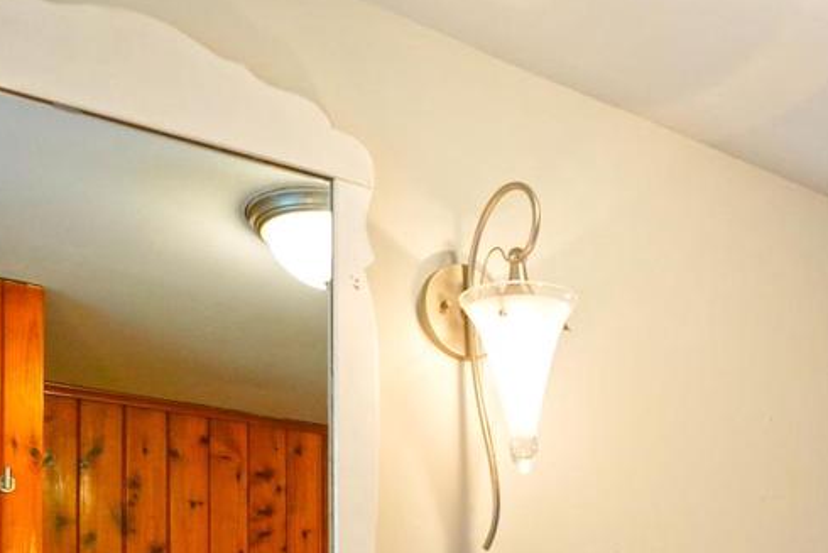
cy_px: 665
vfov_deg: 25.7
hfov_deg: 40.4
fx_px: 1081
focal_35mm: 47
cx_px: 651
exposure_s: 1/160
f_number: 4
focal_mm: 16
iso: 1600
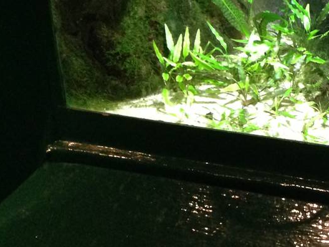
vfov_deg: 14.0
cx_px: 465
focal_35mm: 100
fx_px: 950
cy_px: -105
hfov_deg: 17.9
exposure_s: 1/15
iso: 400
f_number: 2.4
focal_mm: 4.12
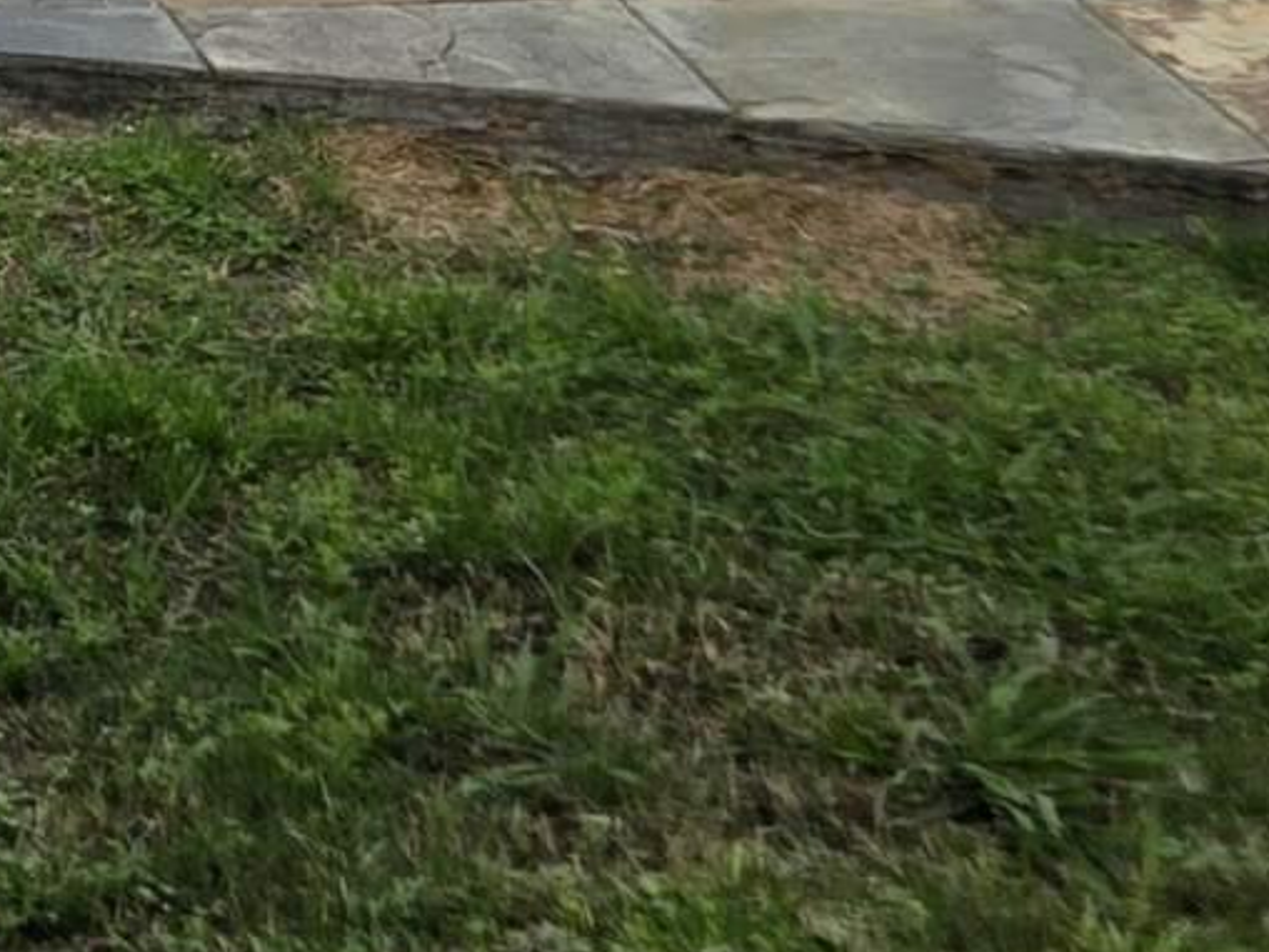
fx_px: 5096
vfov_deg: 9.7
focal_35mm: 139
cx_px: -1032
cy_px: -1102
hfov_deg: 12.9
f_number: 1.8
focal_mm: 5.4
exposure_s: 1/1425
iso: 25
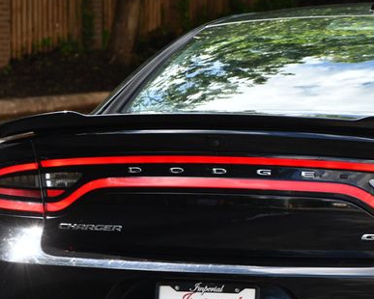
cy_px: 193
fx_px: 2436
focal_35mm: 220
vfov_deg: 7.0
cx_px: 248
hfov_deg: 8.8
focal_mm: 95
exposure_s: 1/250
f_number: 6.3
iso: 200
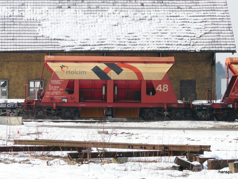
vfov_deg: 6.4
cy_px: 90
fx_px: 1588
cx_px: 119
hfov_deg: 8.6
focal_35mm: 231
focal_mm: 37.9
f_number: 5.6
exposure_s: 1/500
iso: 100
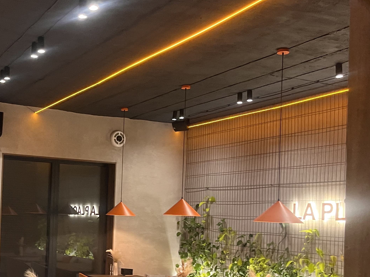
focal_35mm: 50
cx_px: 66
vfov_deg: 28.7
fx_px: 534
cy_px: 207
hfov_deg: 36.7
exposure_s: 1/50
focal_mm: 5.1
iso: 400
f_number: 1.6
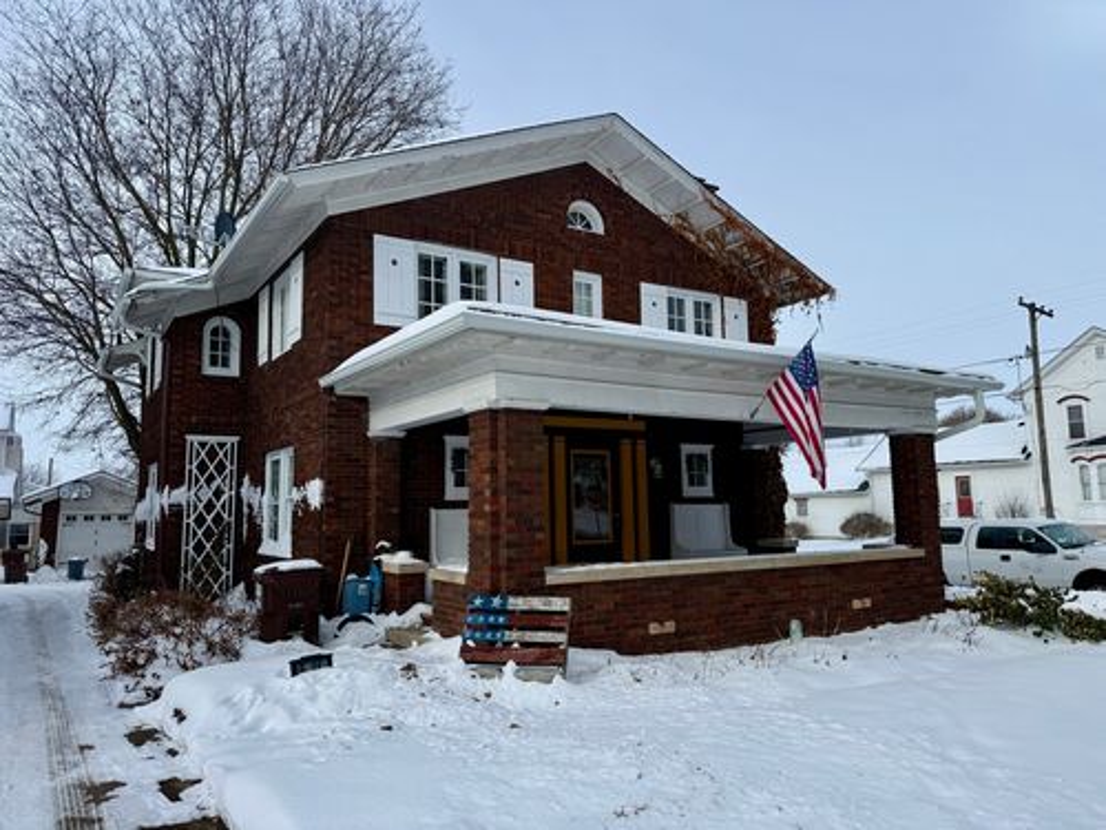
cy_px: 415
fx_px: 767
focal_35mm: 24
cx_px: 553
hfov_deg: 71.6
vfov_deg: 56.8
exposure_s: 1/7353
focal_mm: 6.76
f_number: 1.78
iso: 80
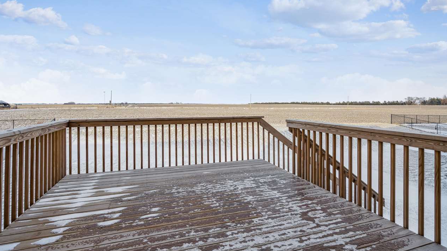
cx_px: 223
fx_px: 225
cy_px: 104
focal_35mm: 19
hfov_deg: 89.6
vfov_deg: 58.0
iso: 400
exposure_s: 1/1000
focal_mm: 18
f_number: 8
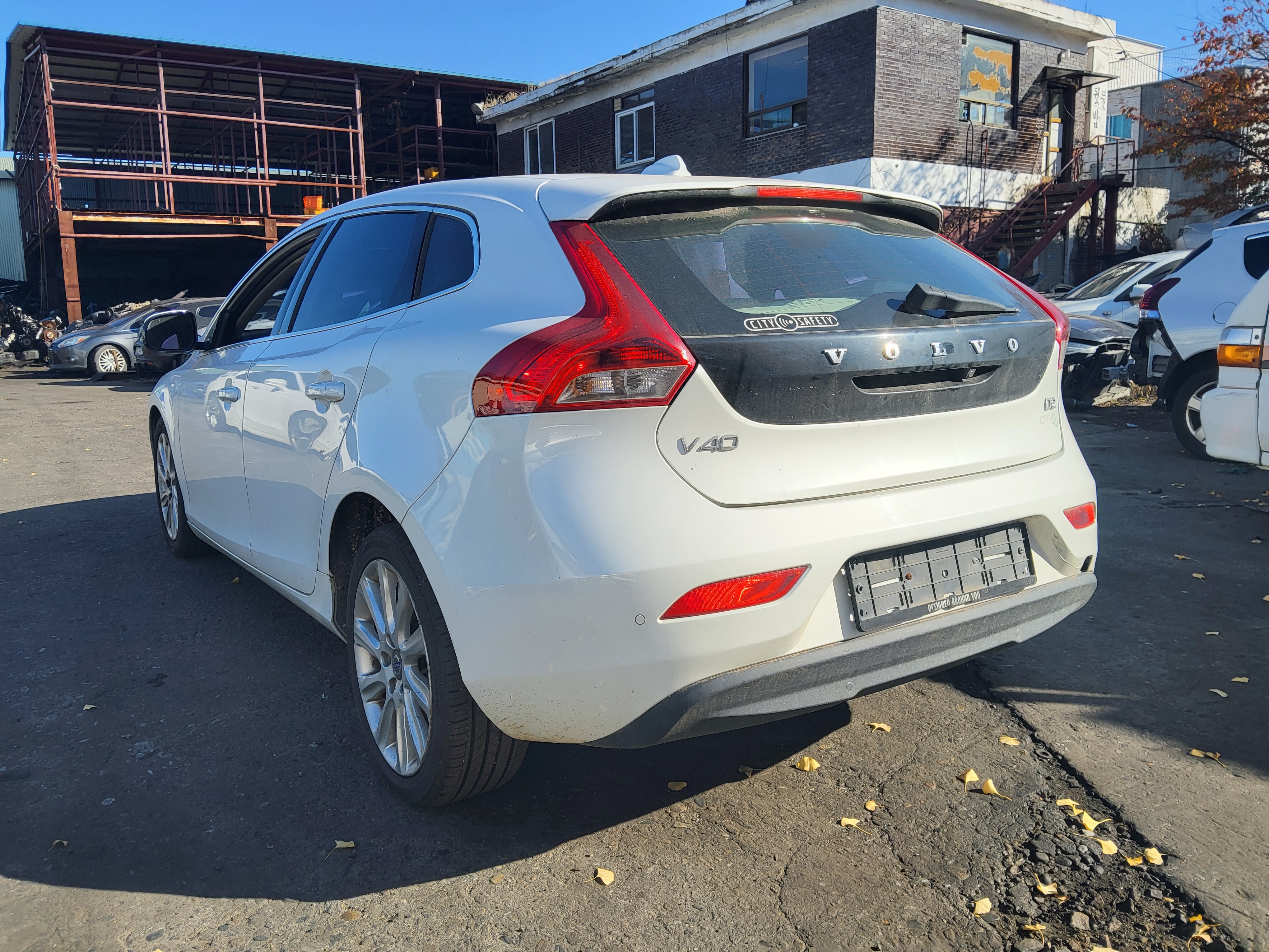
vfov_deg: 53.1
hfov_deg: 67.3
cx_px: 634
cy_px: 476
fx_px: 953
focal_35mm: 26
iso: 12
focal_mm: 3.98
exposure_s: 1/648
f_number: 1.8
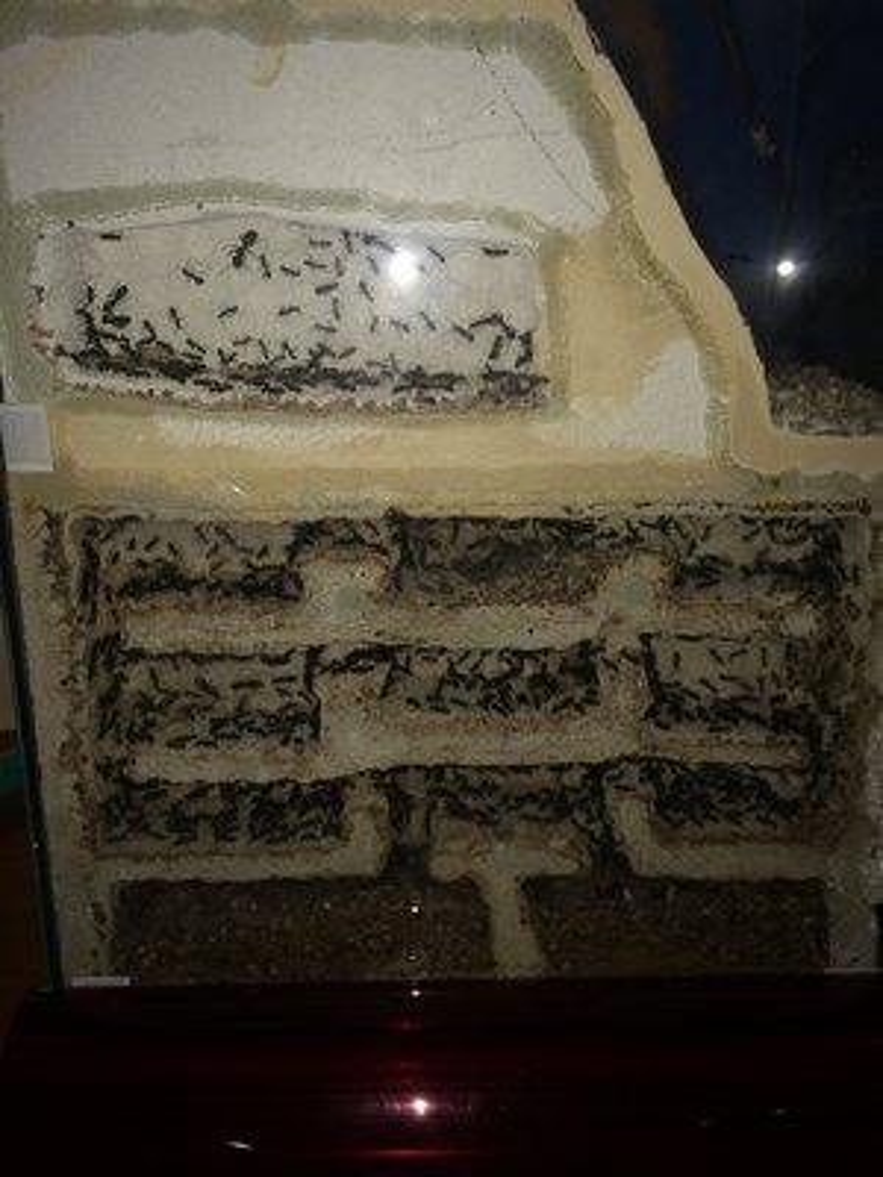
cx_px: 442
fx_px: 986
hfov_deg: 48.2
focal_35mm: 29
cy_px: 588
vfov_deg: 61.7
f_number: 2.2
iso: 32
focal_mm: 4.15
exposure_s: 1/55
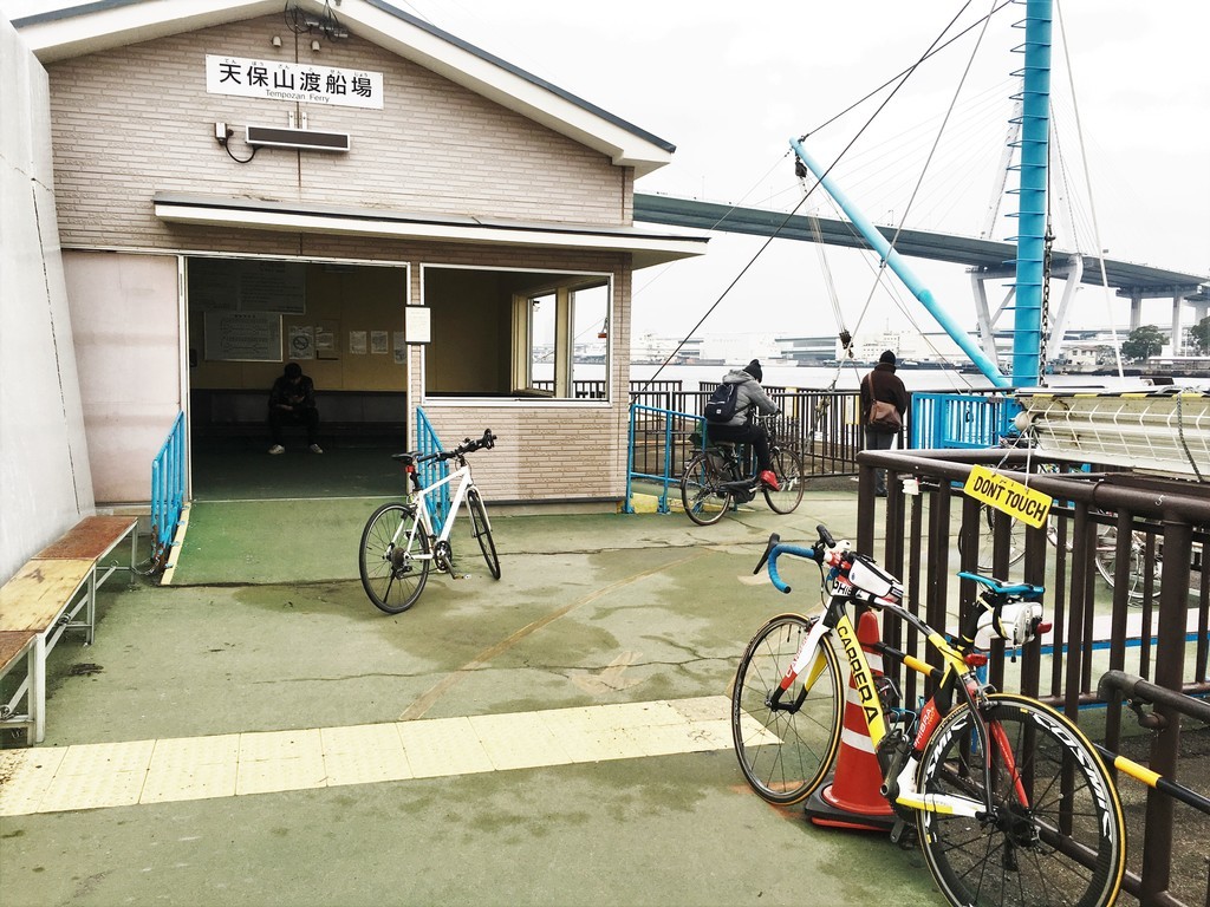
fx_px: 1014
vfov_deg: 48.2
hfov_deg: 61.7
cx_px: 605
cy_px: 454
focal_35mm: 29
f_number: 2.2
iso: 25
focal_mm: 4.15
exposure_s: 1/179
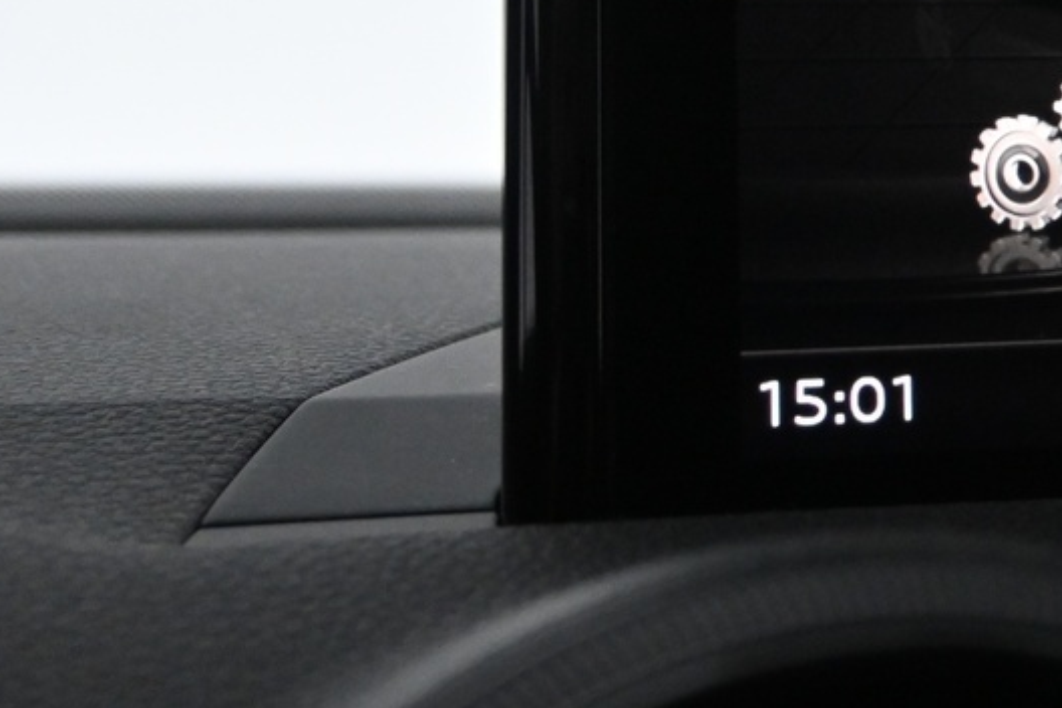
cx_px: 1408
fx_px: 2782
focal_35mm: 94
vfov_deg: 14.3
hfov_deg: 19.8
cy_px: -6
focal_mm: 20.5
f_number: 4.5
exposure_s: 1/80
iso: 2500
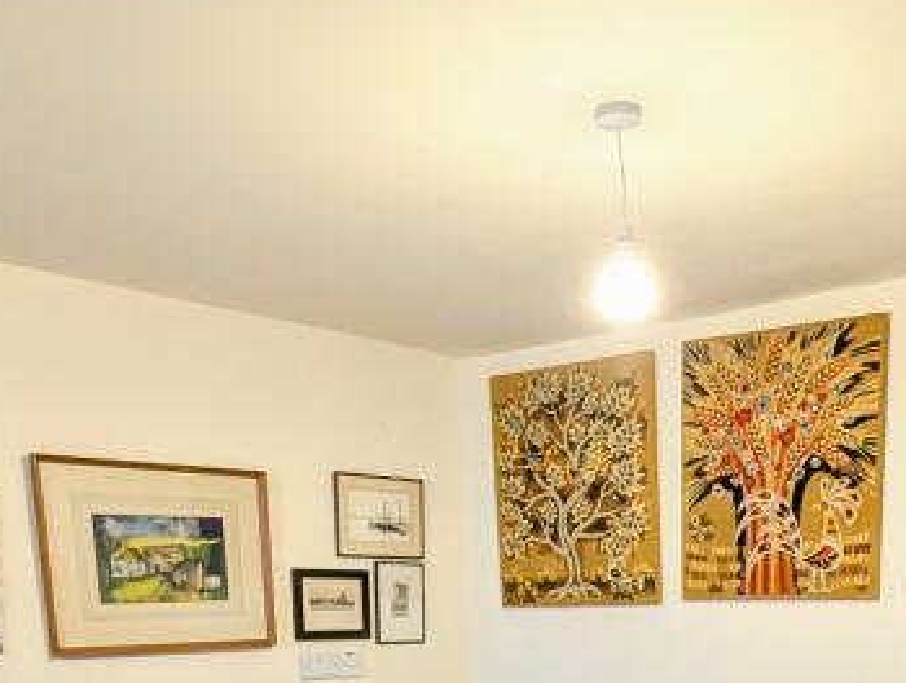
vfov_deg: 32.1
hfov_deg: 48.1
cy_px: 798
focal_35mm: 38
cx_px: 603
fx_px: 997
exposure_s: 1/25
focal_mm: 1.95
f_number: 2.2
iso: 340
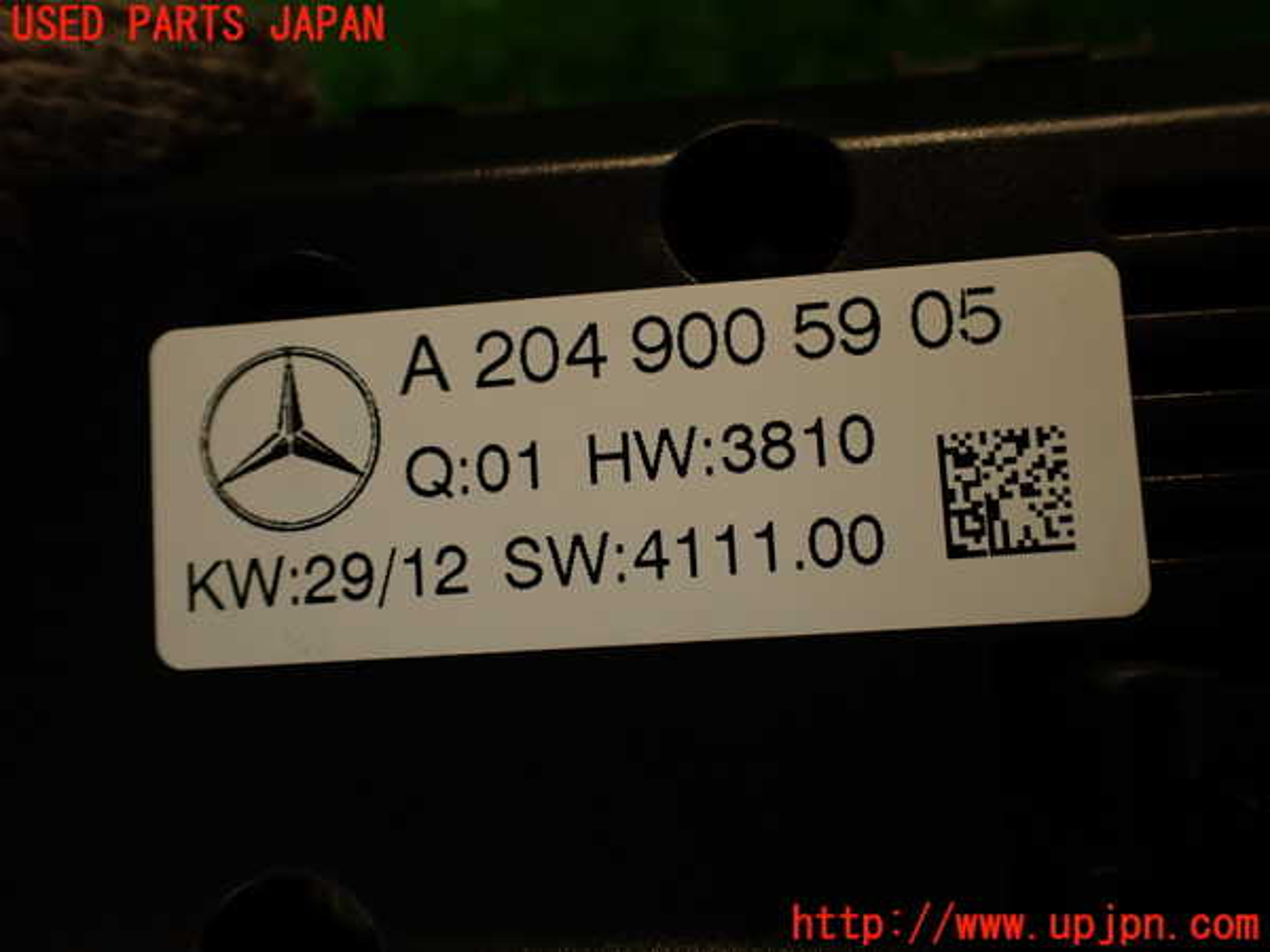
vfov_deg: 46.8
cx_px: 635
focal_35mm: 30
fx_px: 1101
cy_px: 476
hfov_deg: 60.0
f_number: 2.3
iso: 125
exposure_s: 1/60
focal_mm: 5.4
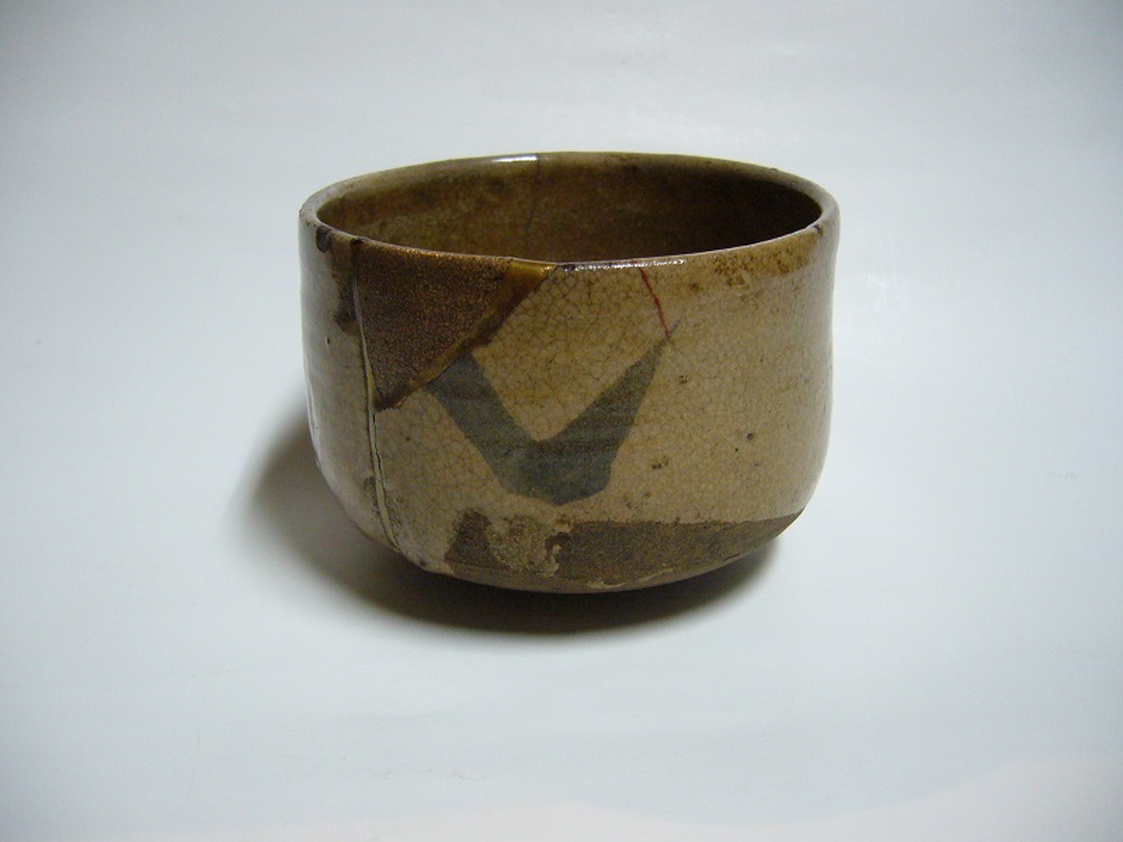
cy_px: 421
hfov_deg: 52.6
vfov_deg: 40.7
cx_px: 562
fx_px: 1135
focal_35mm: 35
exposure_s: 1/8
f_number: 2.8
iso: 200
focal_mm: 5.8
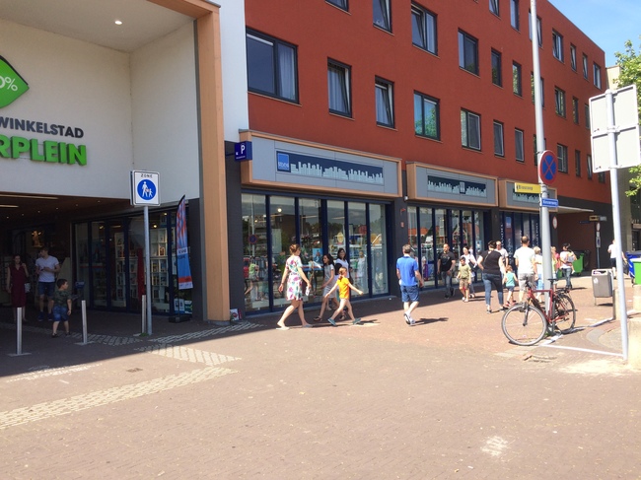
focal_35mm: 29
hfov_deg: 61.7
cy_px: 240
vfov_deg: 48.2
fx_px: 537
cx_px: 320
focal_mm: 4.15
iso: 32
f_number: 2.2
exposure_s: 1/720
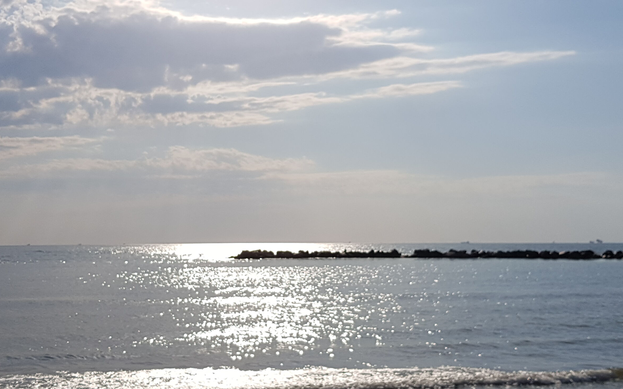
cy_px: 224
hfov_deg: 66.5
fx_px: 475
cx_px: 309
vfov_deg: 44.4
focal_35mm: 28
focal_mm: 4.2
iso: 50
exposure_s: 1/12320
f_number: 1.7
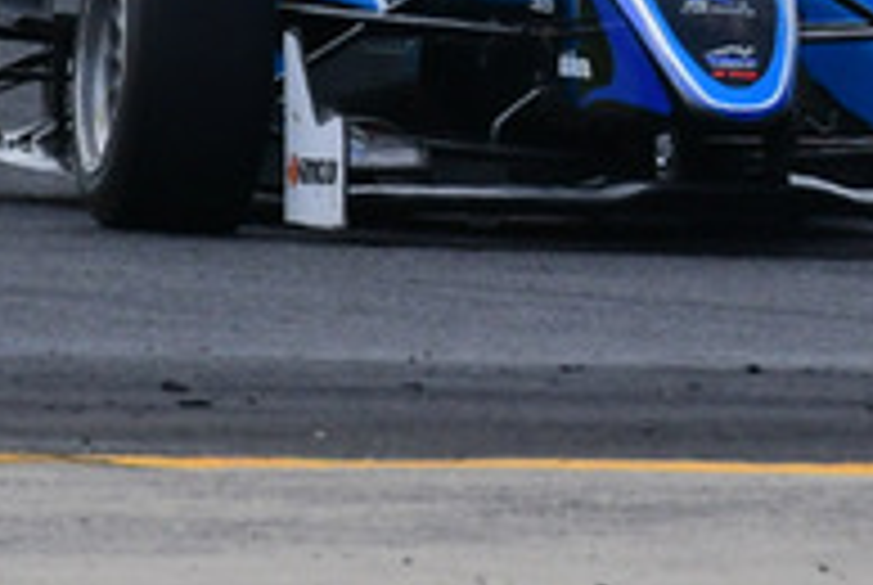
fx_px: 74949
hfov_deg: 0.7
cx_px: 630
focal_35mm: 3086
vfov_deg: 0.4
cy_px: -369
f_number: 13
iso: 800
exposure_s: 1/640
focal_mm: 500
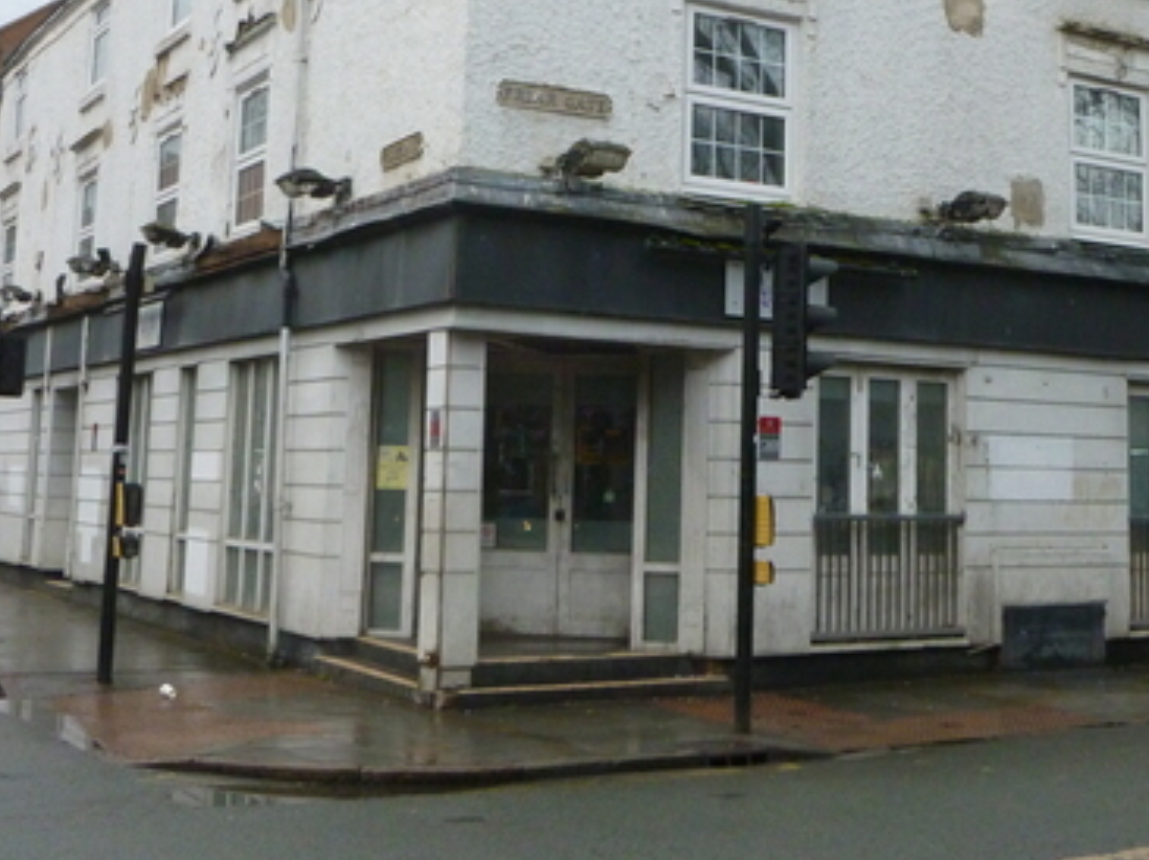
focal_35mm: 56
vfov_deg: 25.6
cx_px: 713
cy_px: 154
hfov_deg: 34.2
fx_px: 1858
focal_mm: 5.7
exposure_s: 1/320
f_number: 3.5
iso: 400
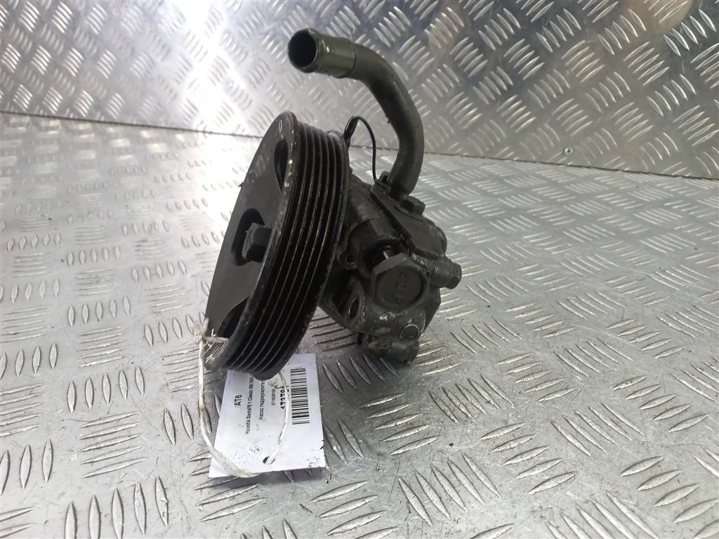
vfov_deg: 54.9
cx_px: 360
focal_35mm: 25
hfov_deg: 69.4
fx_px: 519
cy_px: 270
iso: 100
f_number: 1.8
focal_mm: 4.6
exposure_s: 1/50
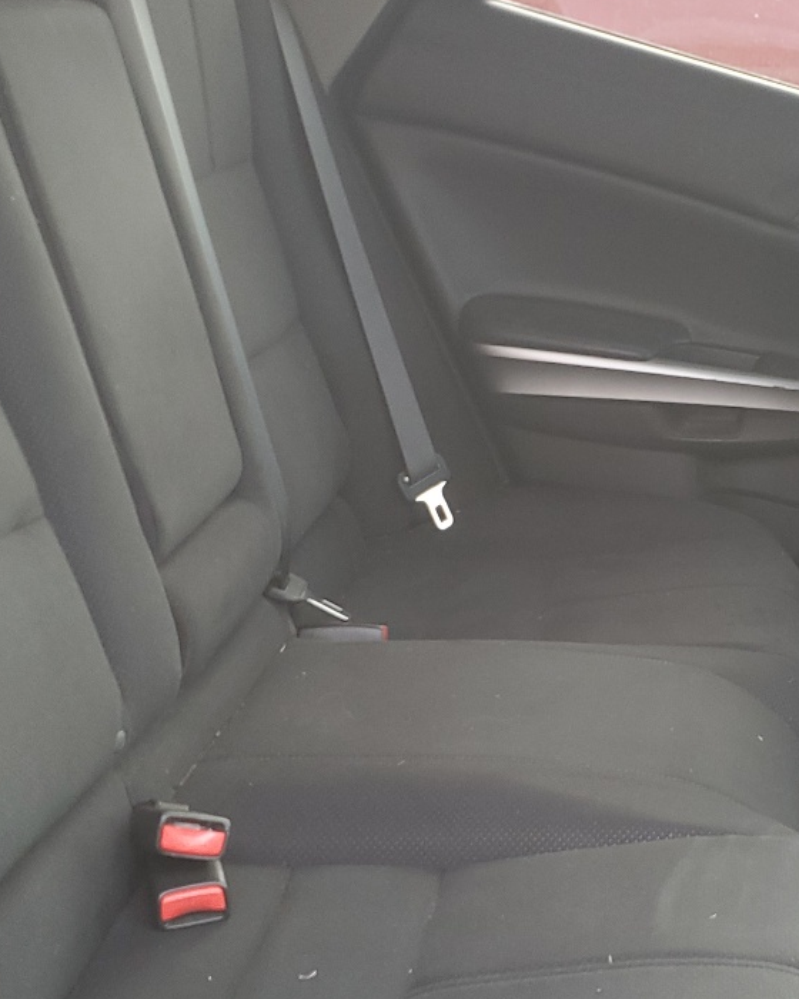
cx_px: 692
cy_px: 595
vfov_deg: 32.4
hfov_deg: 25.6
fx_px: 1714
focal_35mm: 58
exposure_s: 1/60.2
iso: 59
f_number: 1.5
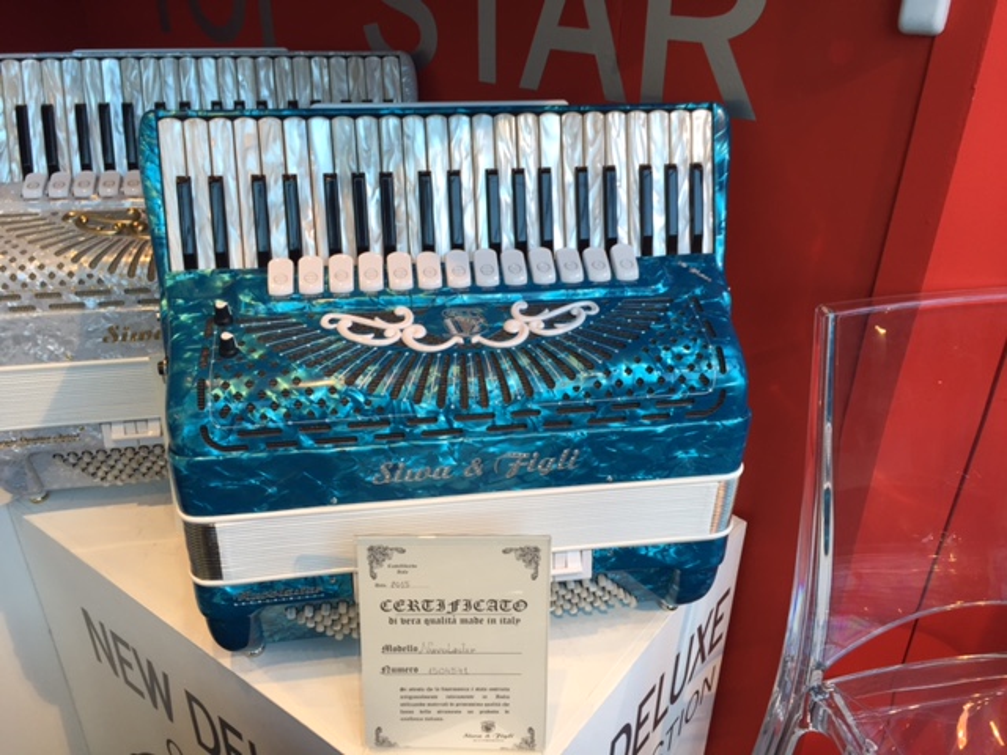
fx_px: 844
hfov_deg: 61.7
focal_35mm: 29
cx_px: 504
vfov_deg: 48.2
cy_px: 378
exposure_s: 1/60
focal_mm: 4.15
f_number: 2.2
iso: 40
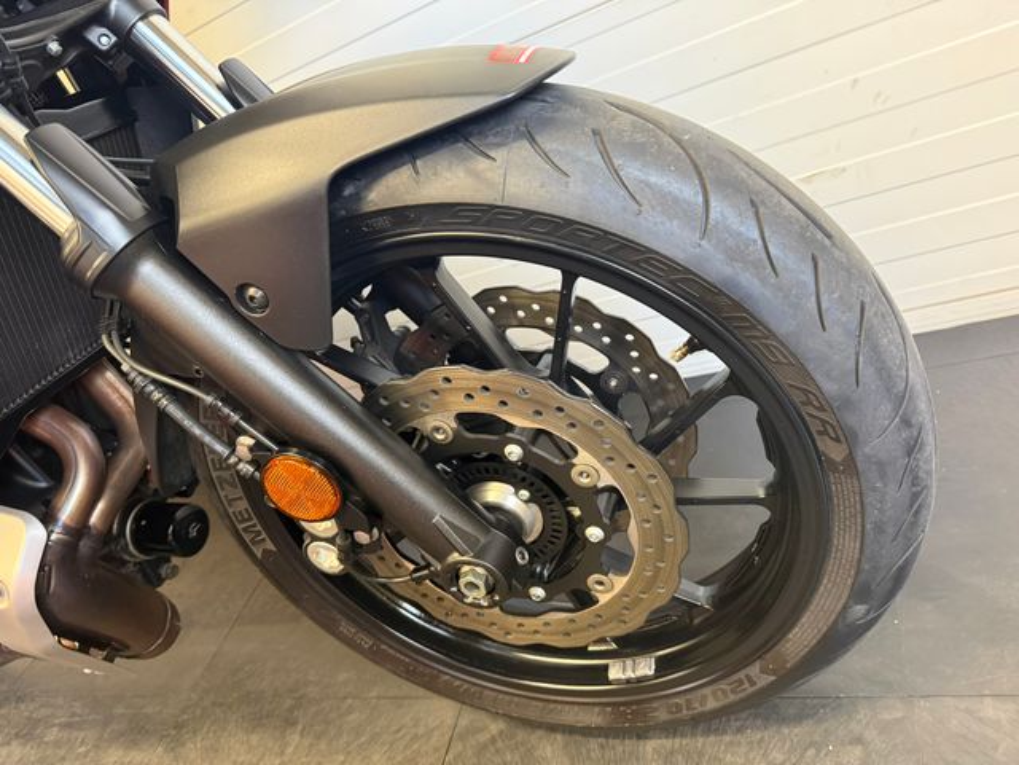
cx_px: 510
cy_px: 382
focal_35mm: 24
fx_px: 706
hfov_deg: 71.6
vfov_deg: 56.8
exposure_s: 1/50
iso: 400
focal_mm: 6.76
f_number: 1.78
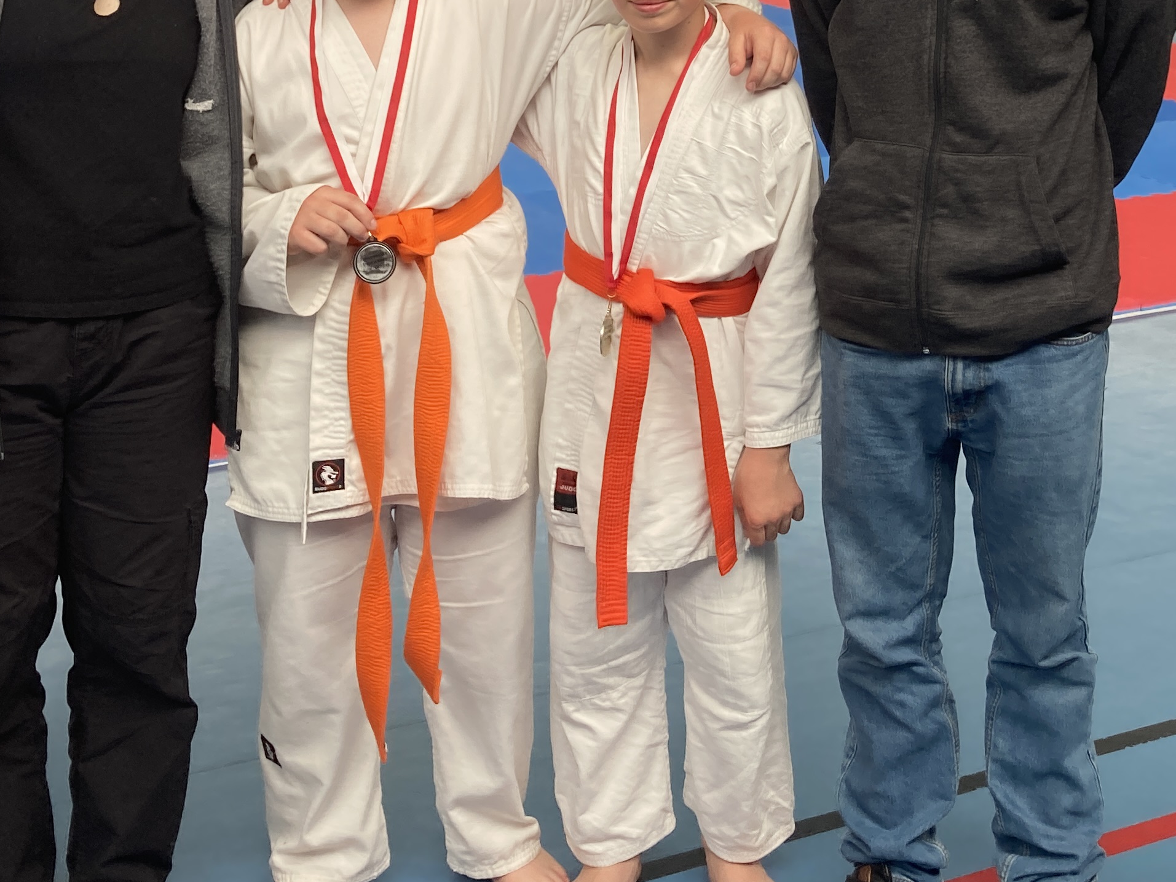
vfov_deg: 23.7
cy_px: -10
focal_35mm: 59
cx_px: 743
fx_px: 2005
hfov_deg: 32.5
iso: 32
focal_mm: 3.99
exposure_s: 1/120
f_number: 1.8
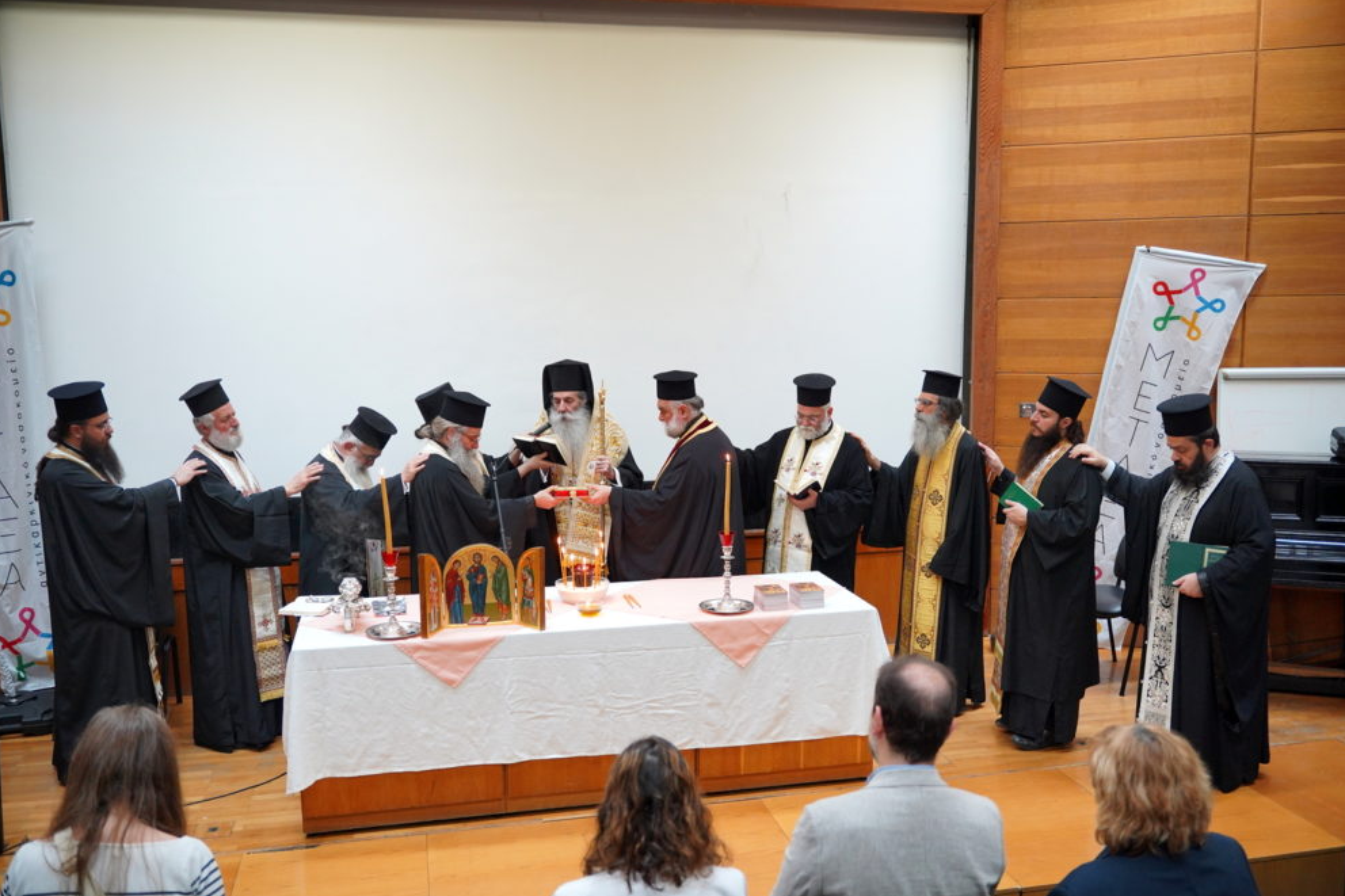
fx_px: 1222
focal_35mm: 33
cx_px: 686
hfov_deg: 57.6
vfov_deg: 40.3
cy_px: 457
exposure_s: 1/160
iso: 1600
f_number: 2.8
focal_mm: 31.7
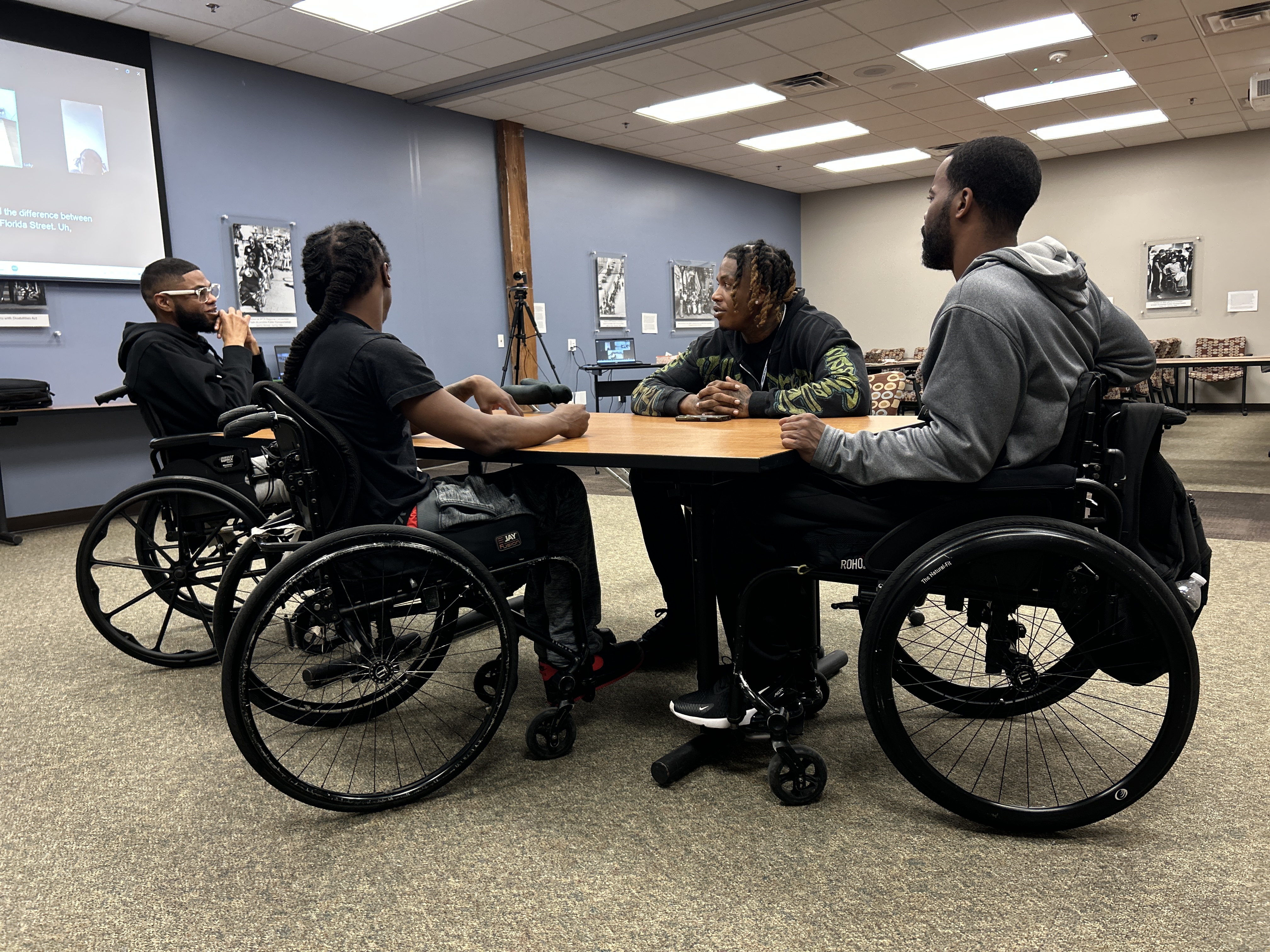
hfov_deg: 67.3
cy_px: 476
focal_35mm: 26
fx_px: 954
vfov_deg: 53.1
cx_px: 635
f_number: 1.5
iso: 250
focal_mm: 5.7
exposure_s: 1/60
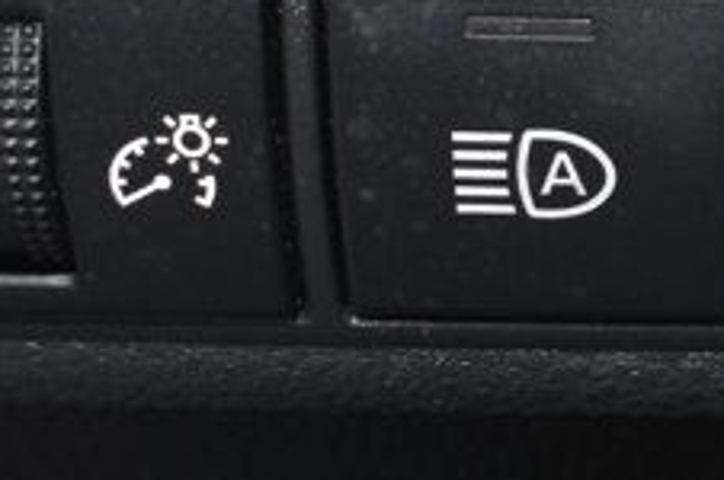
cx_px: 1406
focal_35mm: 177
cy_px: 237
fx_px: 3555
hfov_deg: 10.7
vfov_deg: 7.7
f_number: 8
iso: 100
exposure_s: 1/60
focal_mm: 26
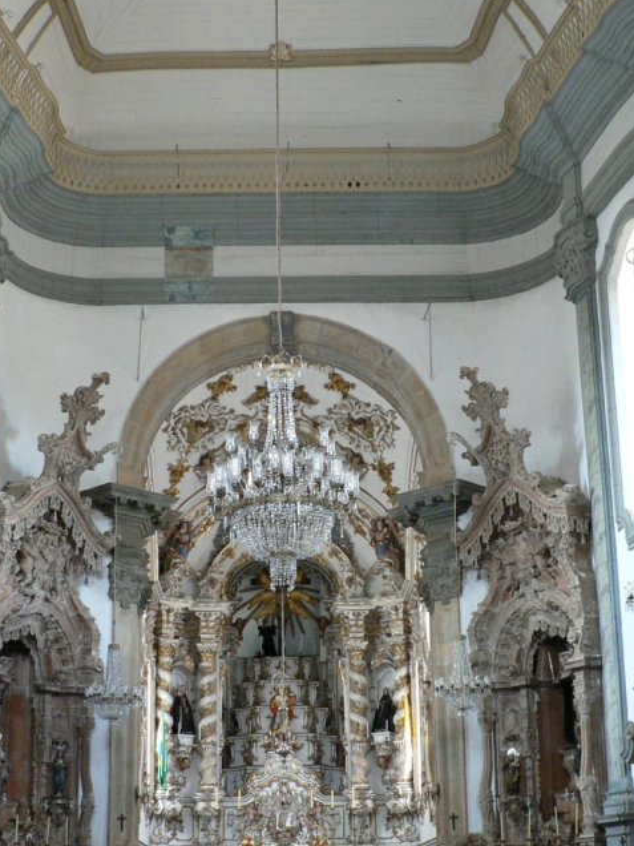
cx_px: 286
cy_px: 495
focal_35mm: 58
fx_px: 1416
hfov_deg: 25.2
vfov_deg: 33.2
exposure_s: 1/8
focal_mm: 6
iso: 200
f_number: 2.8
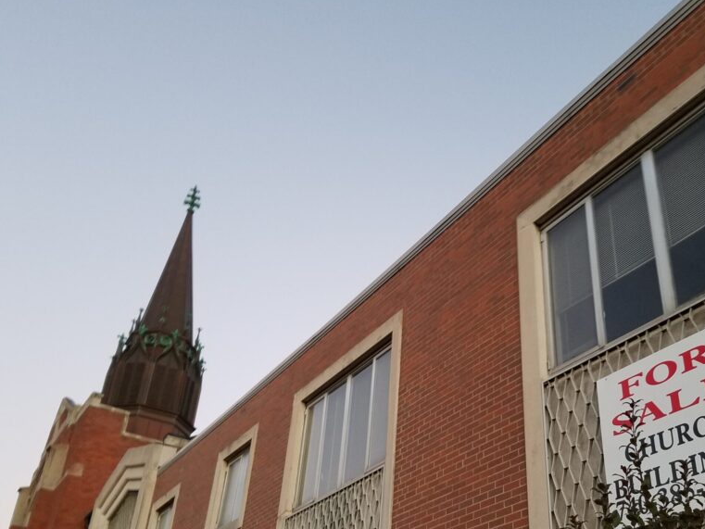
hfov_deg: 52.0
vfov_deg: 40.2
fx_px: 713
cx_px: 445
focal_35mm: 35
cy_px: 351
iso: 160
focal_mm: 4.2
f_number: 1.7
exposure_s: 1/40
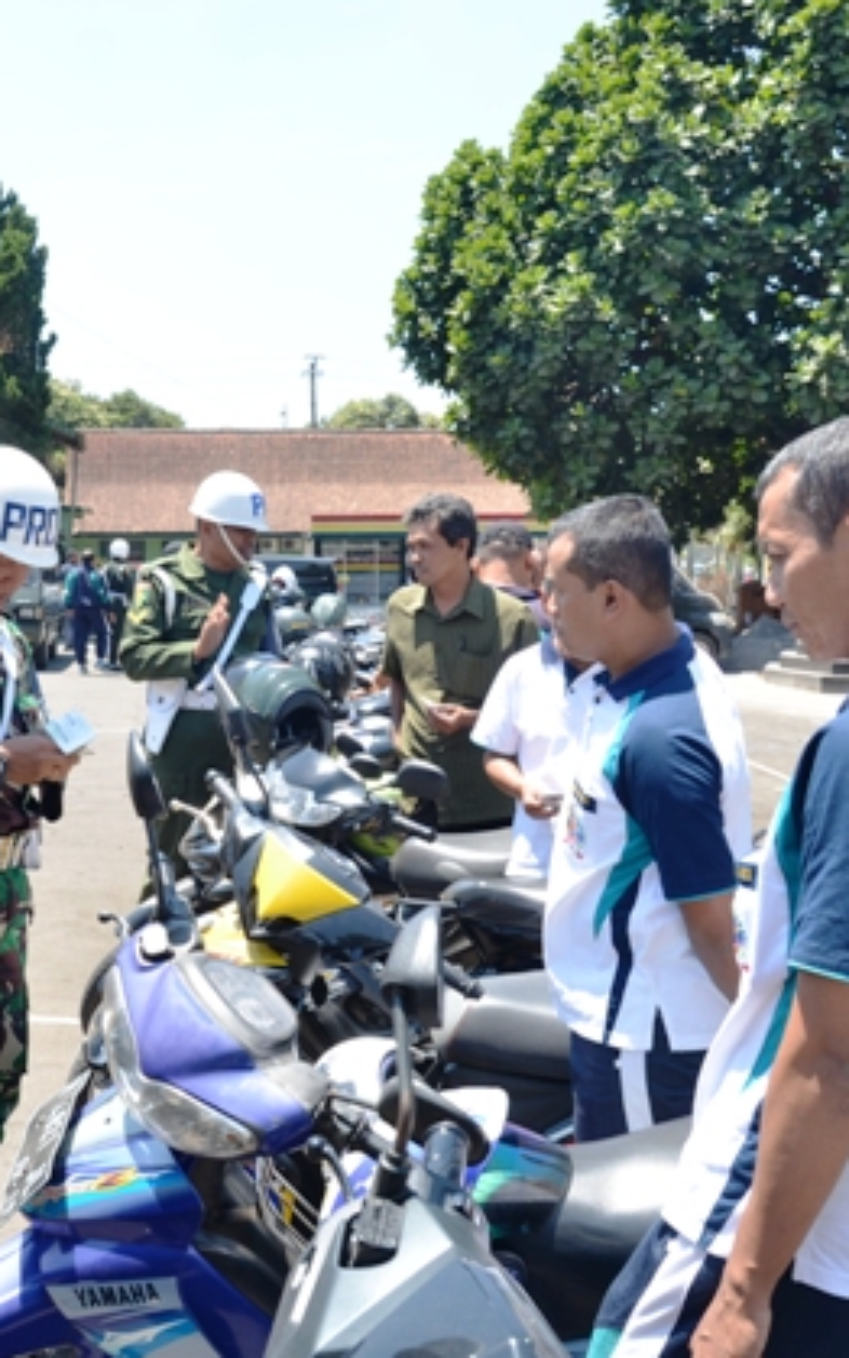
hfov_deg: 30.1
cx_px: 220
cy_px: 681
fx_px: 1554
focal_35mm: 42
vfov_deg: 47.2
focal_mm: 18
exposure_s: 1/125
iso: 100
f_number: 5.6
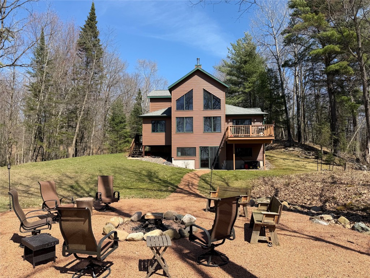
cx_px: 185
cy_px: 139
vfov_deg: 56.8
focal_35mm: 24
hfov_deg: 71.6
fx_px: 257
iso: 80
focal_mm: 6.76
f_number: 1.78
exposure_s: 1/2907
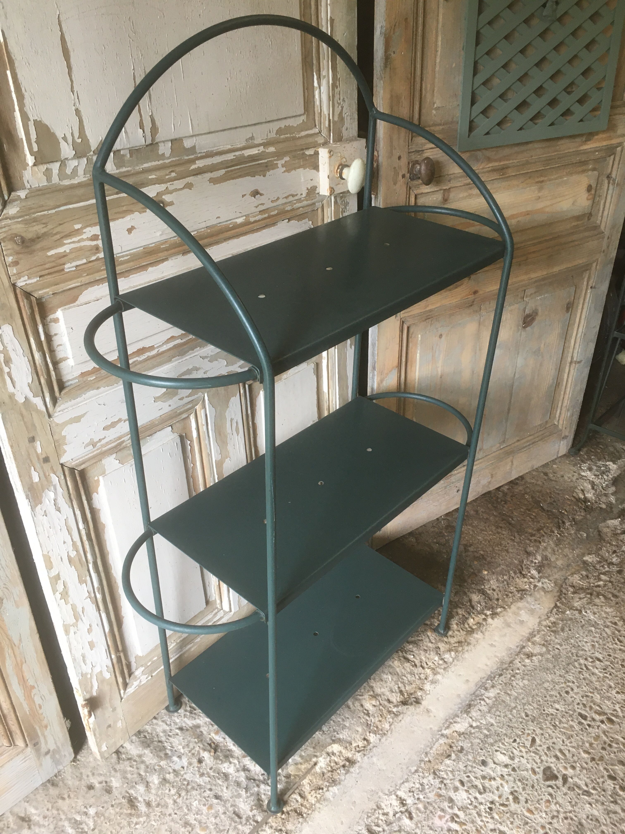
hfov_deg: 48.2
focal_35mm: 29
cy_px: 417
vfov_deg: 61.7
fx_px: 698
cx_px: 312
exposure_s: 1/33
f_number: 2.2
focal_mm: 4.15
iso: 100
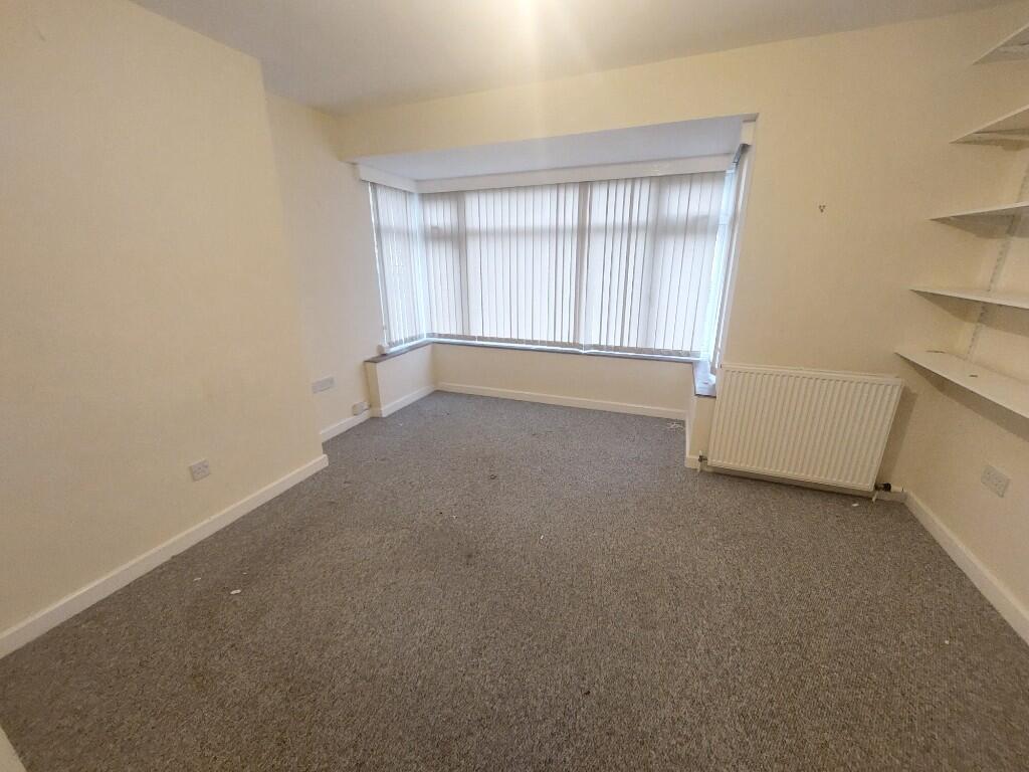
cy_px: 386
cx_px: 514
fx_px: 386
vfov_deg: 89.9
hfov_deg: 106.2
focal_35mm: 13
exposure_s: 1/25
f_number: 2.2
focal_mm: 1.74
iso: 400
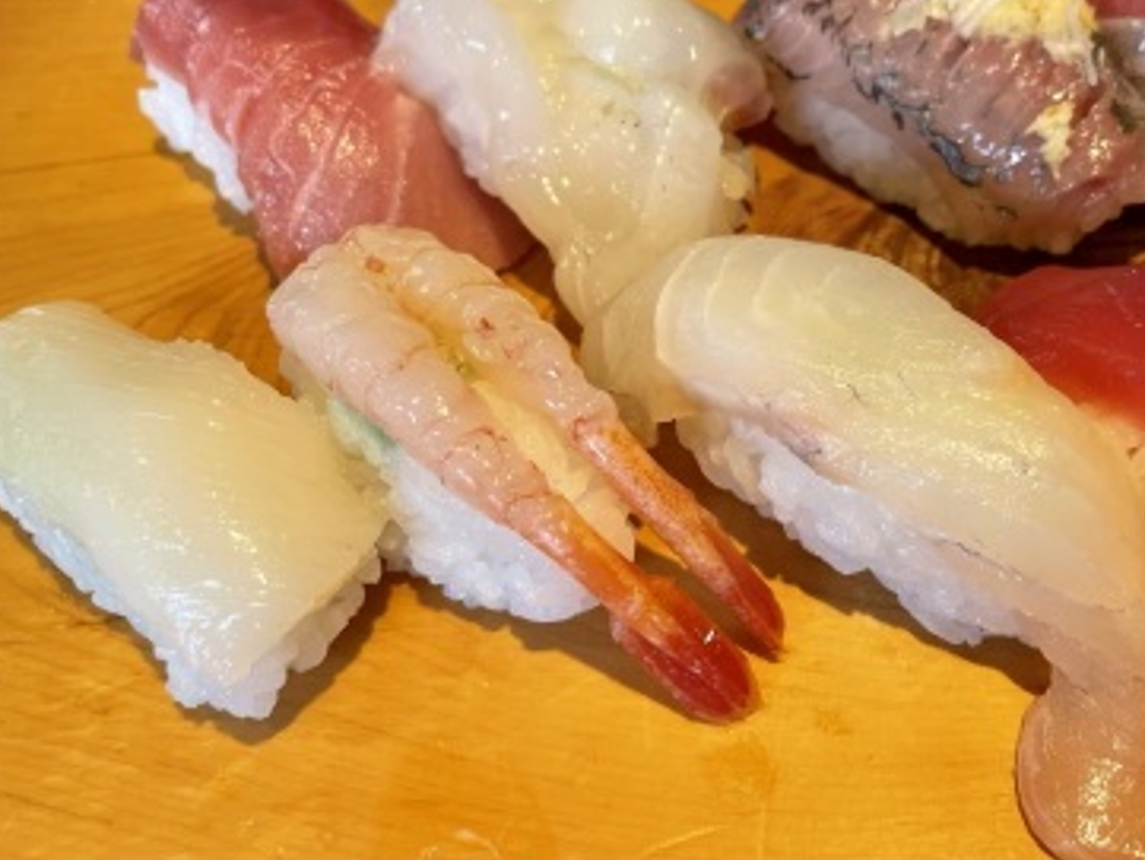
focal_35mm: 36
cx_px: 749
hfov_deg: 50.6
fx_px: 1191
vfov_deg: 39.7
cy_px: 395
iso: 64
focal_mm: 4.2
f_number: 1.6
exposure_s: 1/100
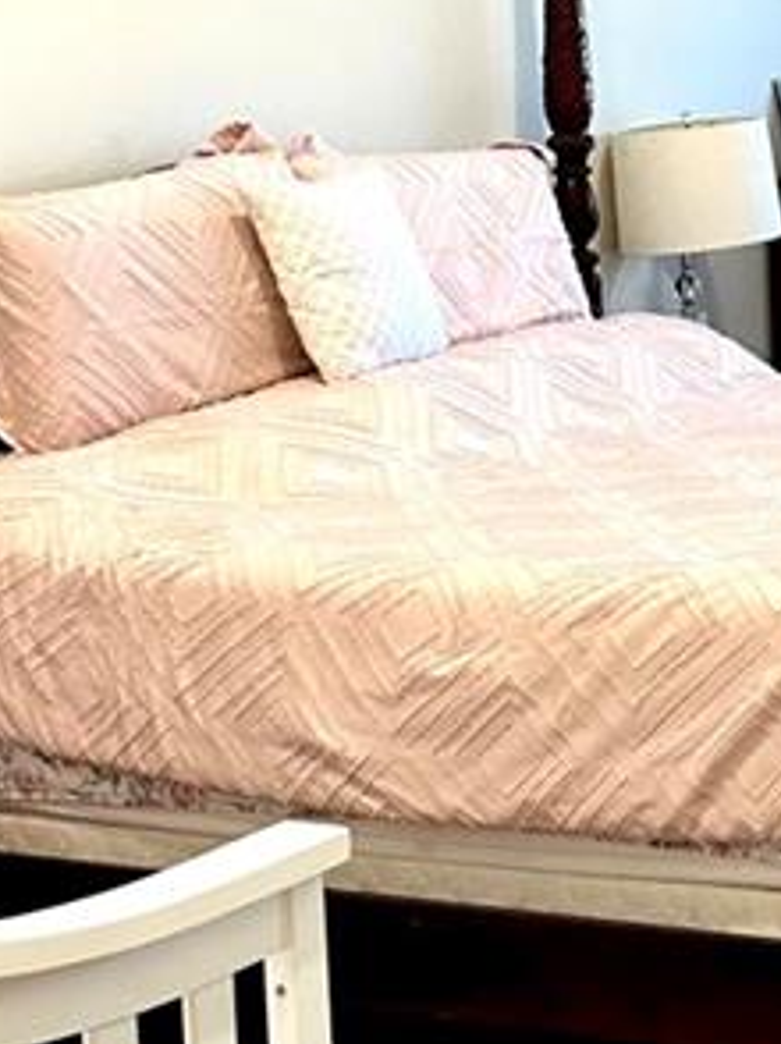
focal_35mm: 98
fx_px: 2952
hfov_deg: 14.5
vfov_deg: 19.9
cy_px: 273
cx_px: 1005
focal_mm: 6.86
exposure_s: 1/60
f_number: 1.78
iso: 125
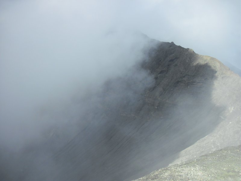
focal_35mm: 38
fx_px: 265
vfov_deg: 37.7
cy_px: 90
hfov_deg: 49.0
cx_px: 120
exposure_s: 1/125
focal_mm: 6.2
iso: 100
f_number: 8
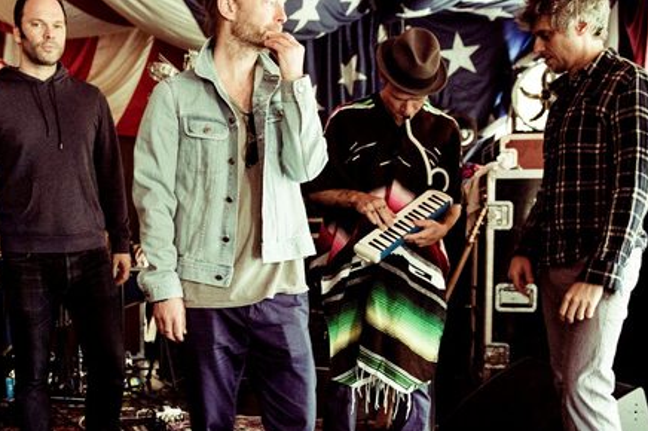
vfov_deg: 30.3
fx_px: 791
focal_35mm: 44
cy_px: 279
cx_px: 210
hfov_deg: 43.8
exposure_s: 1/160
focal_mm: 27
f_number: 3.5
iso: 6400
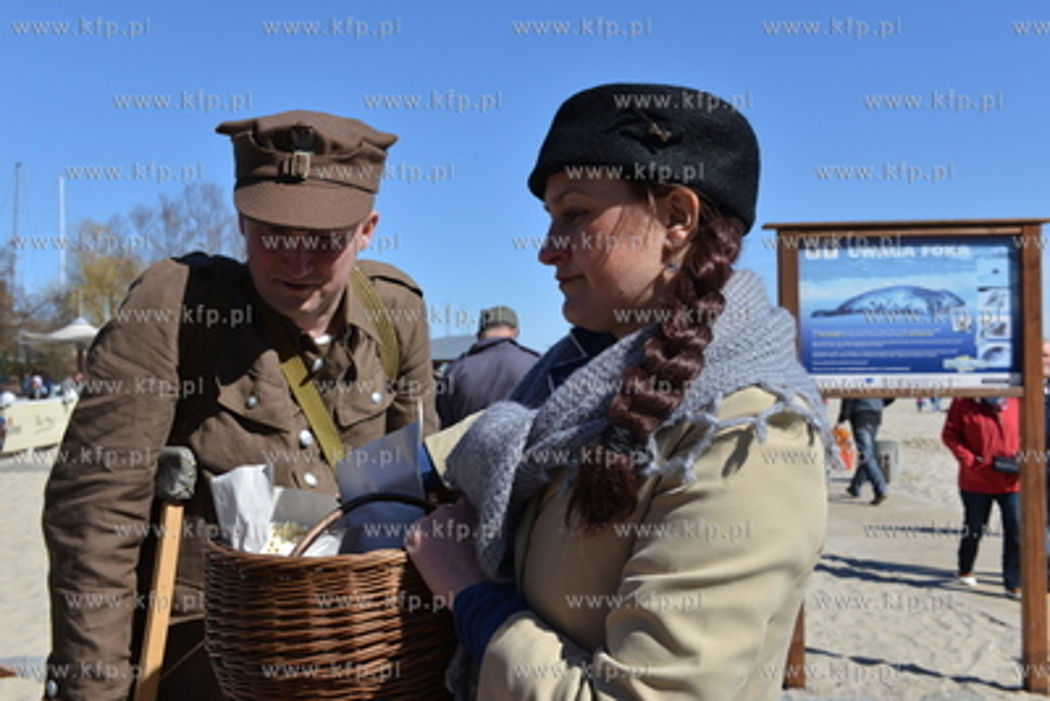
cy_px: 350
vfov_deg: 35.1
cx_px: 525
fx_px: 1109
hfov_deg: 50.7
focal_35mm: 38
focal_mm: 38
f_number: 10
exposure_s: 1/400
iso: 200
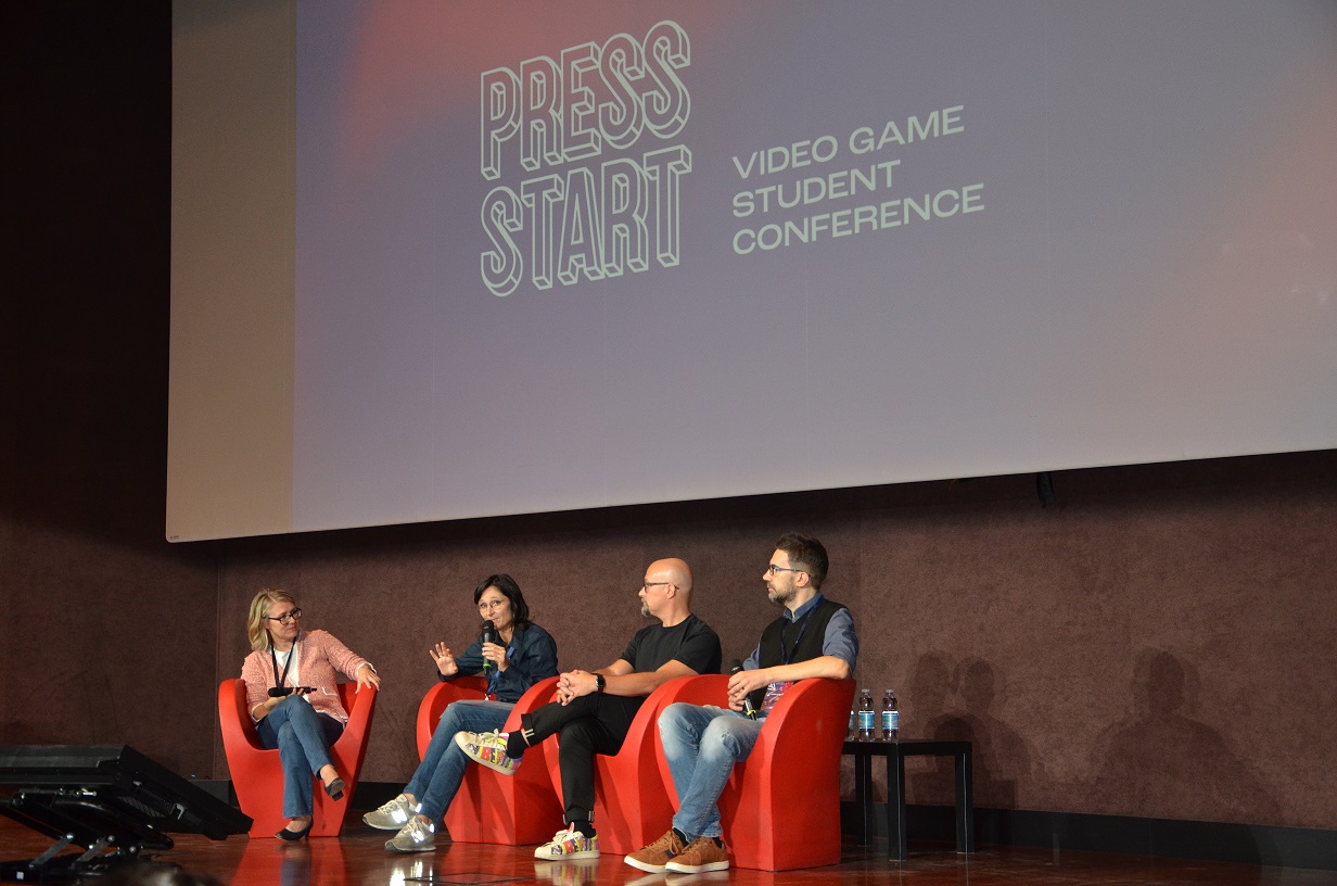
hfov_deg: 35.1
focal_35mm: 57
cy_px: 443
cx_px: 668
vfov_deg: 23.7
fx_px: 2113
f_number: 4.5
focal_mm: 38
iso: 800
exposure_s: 1/60
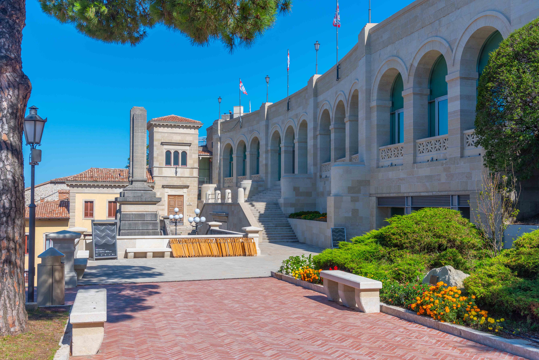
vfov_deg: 37.9
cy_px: 180
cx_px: 270
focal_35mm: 35
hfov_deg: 54.4
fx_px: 524
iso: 100
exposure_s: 1/400
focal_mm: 35
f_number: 8
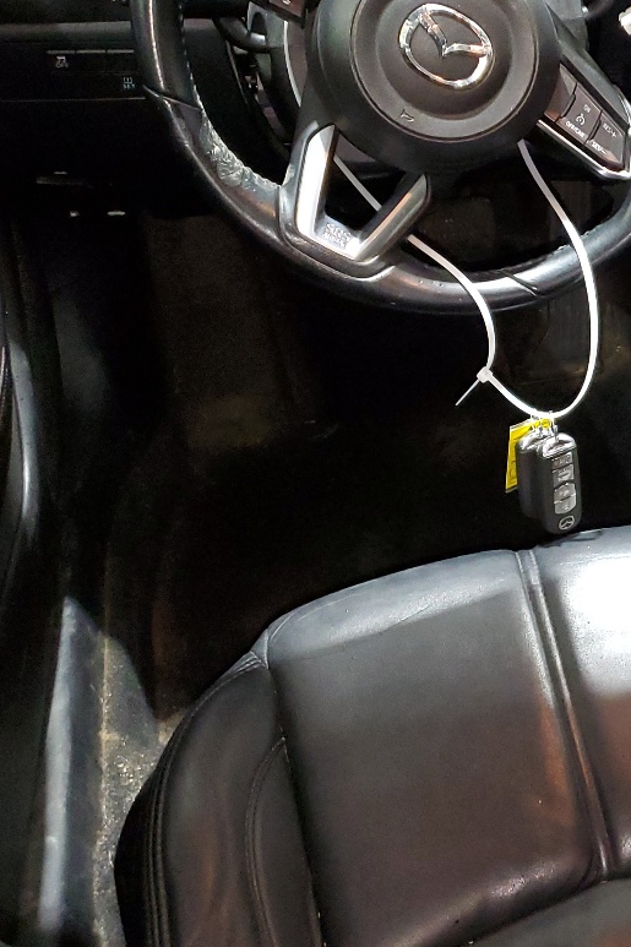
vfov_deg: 35.4
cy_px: 350
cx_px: 826
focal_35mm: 56
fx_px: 1473
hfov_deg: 21.7
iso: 296
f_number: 1.5
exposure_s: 1/30
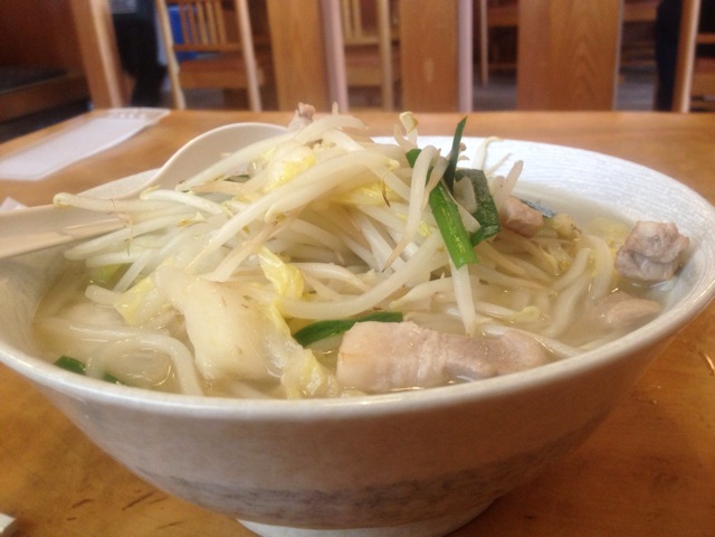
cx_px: 358
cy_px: 268
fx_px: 723
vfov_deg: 40.7
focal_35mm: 35
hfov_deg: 52.6
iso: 160
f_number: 2.4
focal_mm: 4.28
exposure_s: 1/20
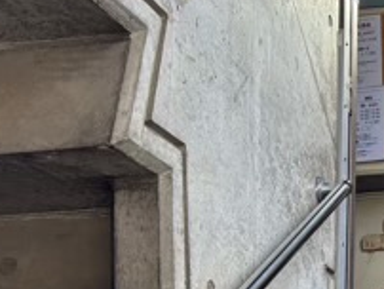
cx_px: 485
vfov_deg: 16.4
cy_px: 216
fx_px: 1000
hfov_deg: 20.1
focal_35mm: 90
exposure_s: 1/405
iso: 50
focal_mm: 5.96
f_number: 1.6
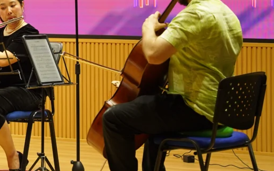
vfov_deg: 6.2
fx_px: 1591
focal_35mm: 213
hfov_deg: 9.8
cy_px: 45
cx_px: 6
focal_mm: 70
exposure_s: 1/100
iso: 500
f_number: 2.8
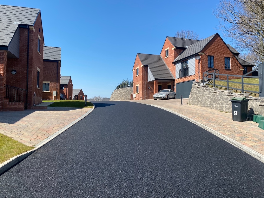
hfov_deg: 67.3
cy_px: 99
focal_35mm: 26
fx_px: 198
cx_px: 132
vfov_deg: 53.1
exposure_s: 1/2066
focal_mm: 4.25
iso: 32
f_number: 1.8
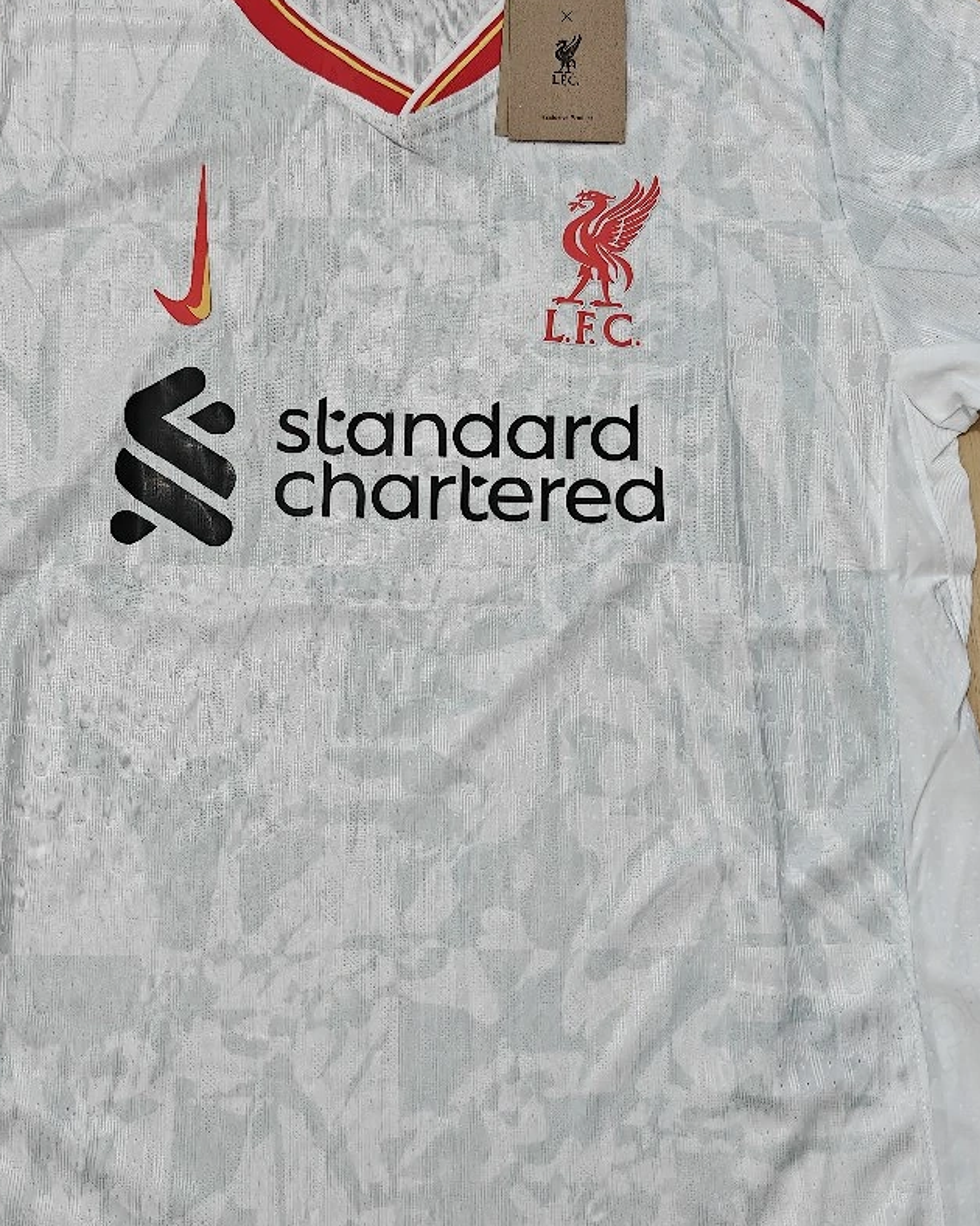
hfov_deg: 38.9
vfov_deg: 47.9
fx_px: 1378
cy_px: 584
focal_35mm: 38
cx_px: 381
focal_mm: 6.06
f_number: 1.6
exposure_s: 1/100
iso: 640
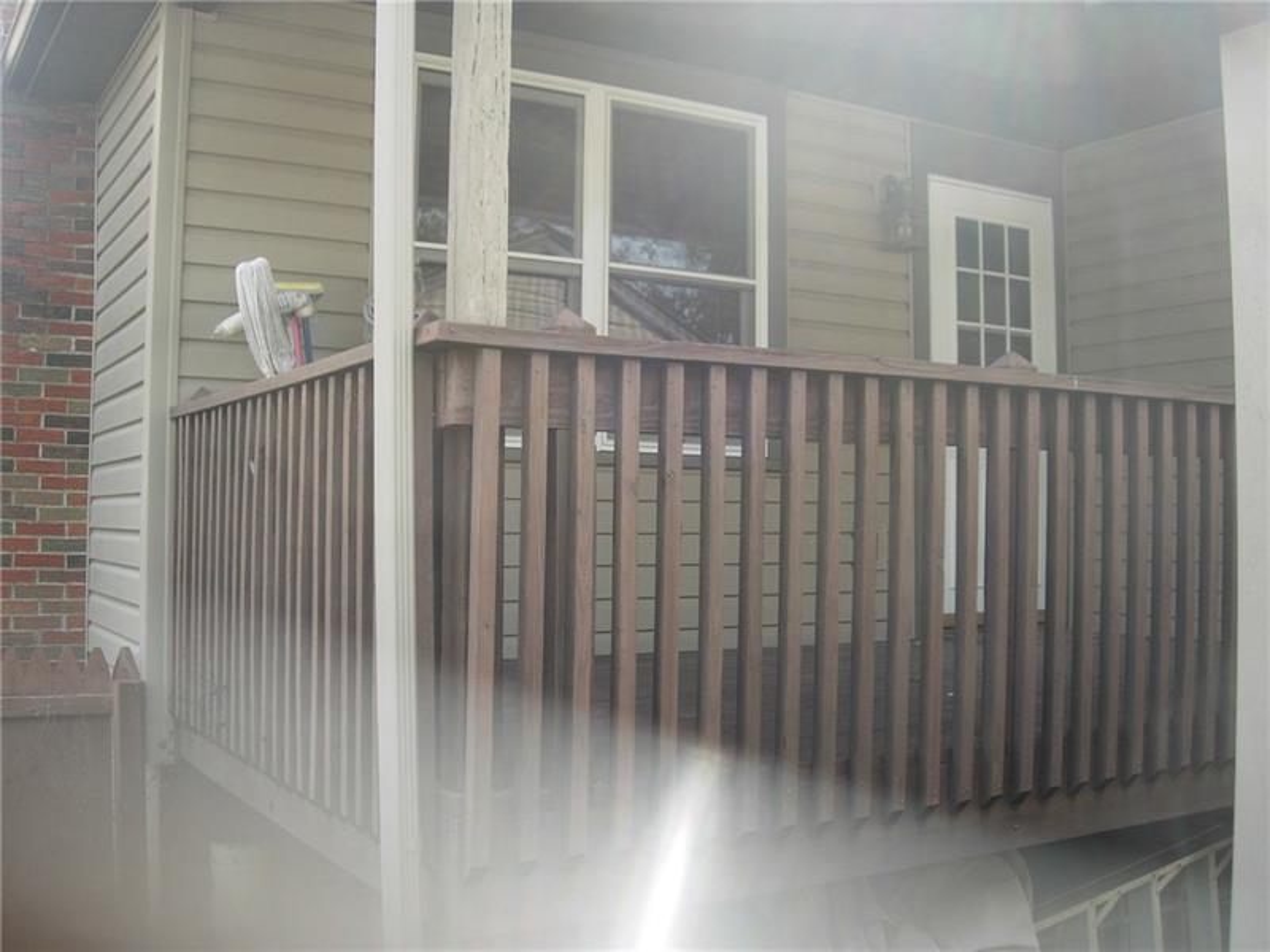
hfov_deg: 49.0
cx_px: 635
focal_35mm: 38
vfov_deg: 37.7
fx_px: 1394
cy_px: 476
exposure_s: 1/222
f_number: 2.8
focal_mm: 7.8
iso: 79
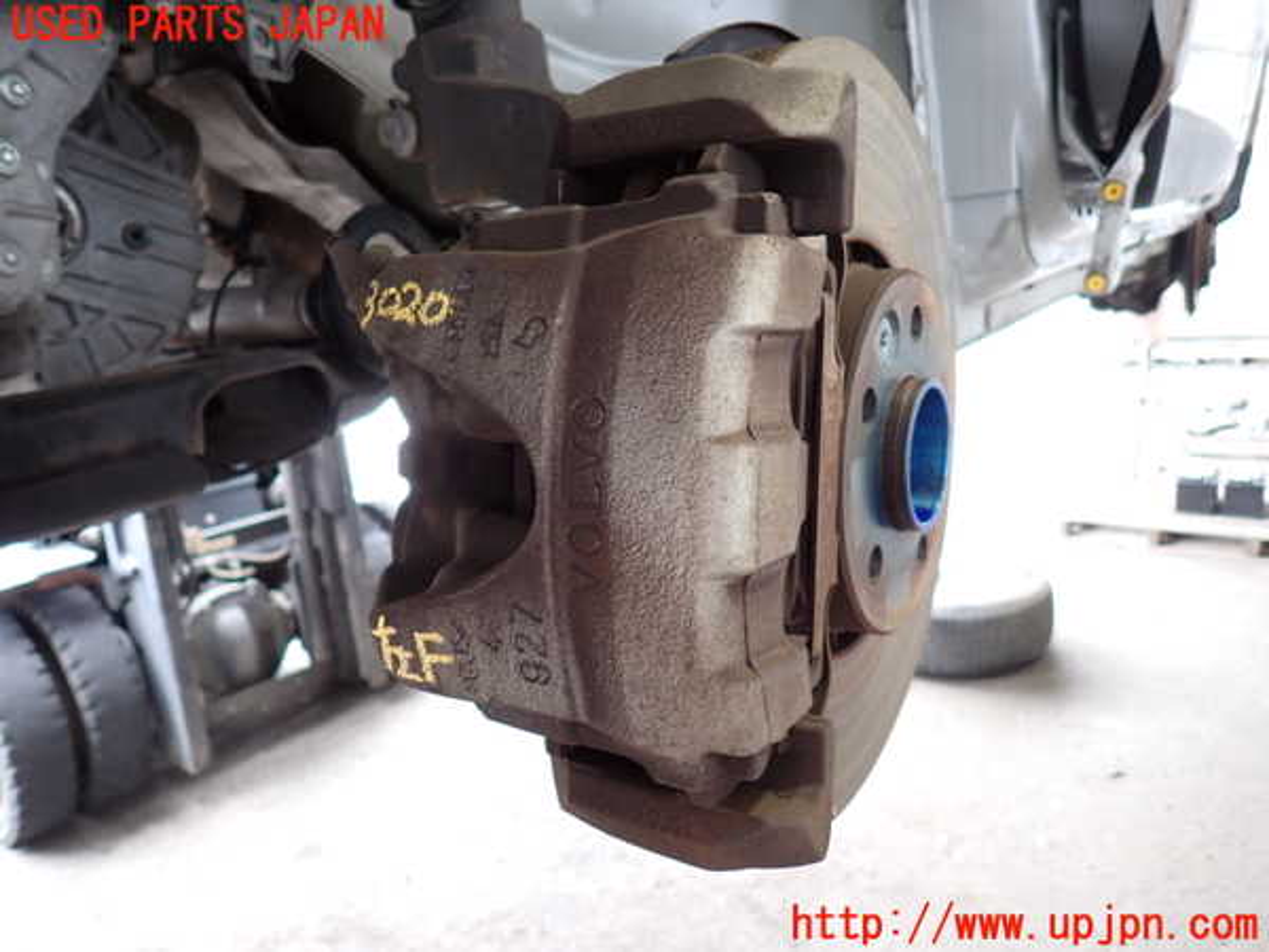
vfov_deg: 54.9
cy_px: 476
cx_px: 634
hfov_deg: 69.4
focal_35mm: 25
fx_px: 916
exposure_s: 1/40
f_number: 2
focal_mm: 4.5
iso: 200
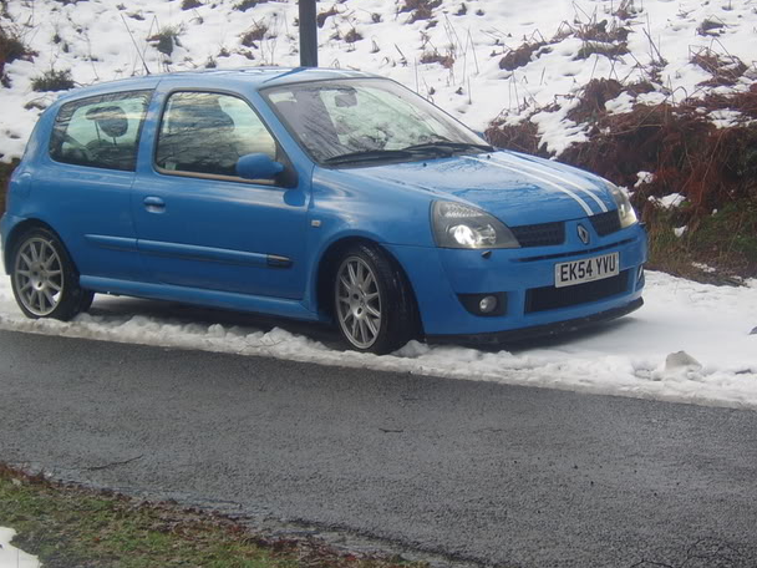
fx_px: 1553
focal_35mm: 71
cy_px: 237
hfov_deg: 27.4
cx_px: 319
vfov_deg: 20.7
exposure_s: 1/71
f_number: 3.5
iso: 50
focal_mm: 14.04
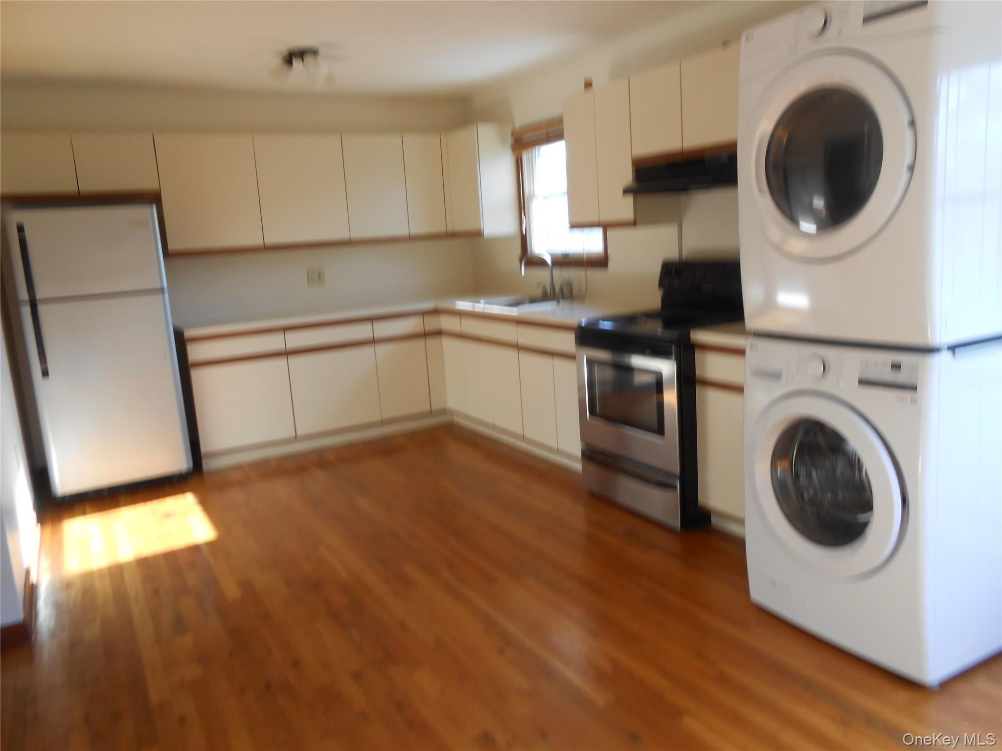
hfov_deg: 67.3
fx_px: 753
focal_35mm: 26
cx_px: 501
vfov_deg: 53.1
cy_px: 376
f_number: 3.5
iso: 100
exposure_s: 1/30
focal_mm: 4.6
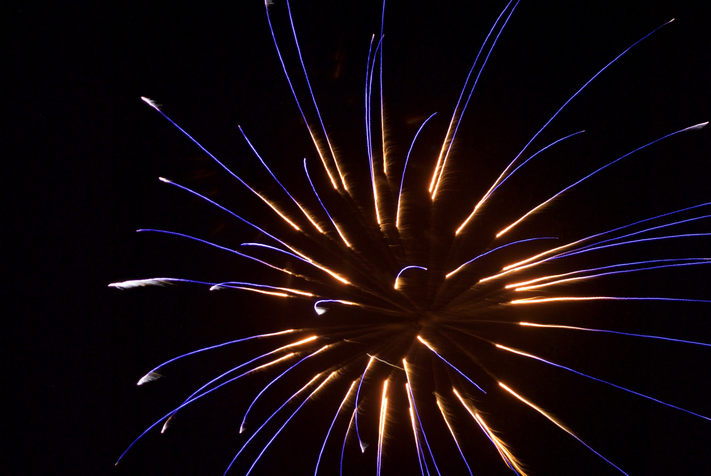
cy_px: 238
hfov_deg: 24.6
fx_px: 1631
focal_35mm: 82
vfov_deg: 16.6
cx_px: 356
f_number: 5.6
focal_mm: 55
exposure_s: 1/1.3
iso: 400
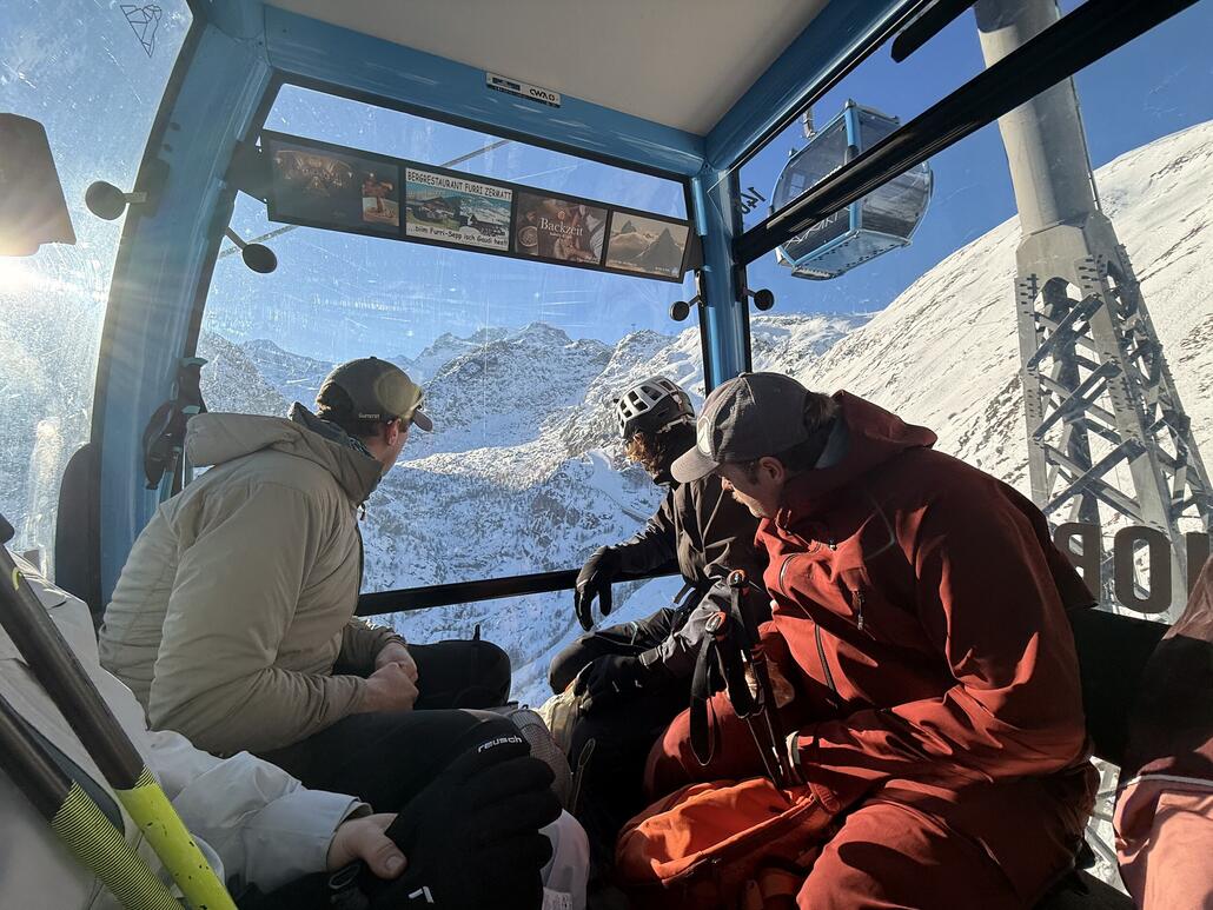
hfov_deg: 102.0
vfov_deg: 85.7
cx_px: 606
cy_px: 455
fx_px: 491
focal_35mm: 14
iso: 50
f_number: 2.2
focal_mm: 2.22
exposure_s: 1/726
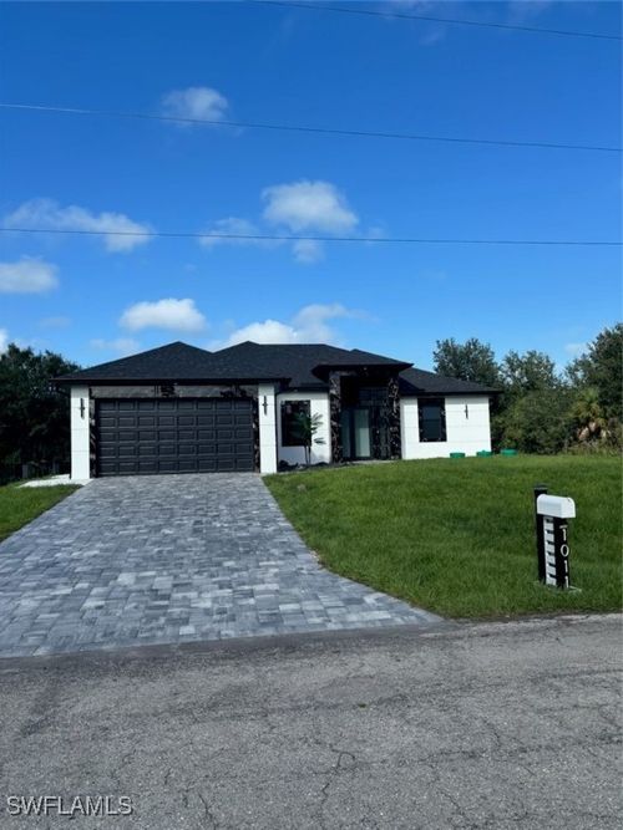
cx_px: 312
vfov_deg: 67.3
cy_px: 415
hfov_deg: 53.0
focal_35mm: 26
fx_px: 624
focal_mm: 5.96
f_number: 1.6
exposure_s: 1/2857
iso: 50
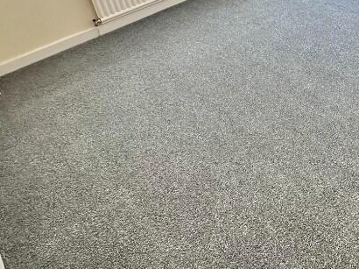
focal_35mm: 35
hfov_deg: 47.3
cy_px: 9
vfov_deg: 37.0
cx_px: 323
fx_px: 363
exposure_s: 1/88
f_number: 2.2
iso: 320
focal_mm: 2.22
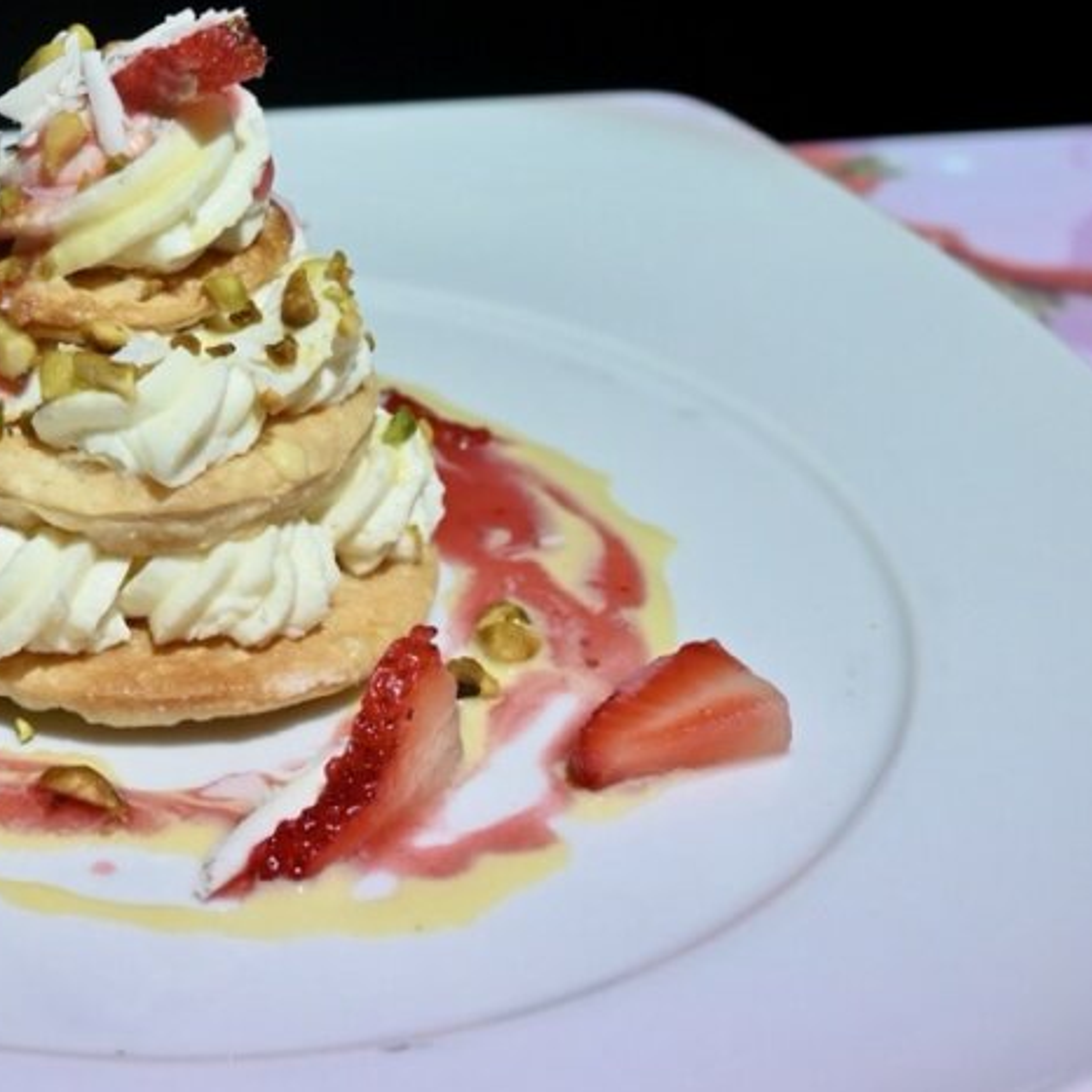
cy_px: 431
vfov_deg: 21.1
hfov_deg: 20.6
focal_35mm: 82
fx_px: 2930
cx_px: 59
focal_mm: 25
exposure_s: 1/40
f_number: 4.2
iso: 400
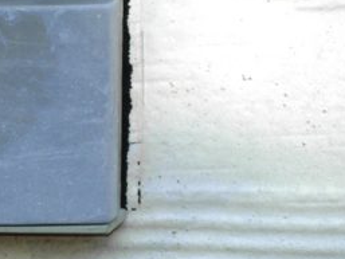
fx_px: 3669
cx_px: -82
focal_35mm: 368
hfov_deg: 5.4
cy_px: 49
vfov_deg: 4.0
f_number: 5.3
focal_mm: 26.3
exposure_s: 1/117
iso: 50
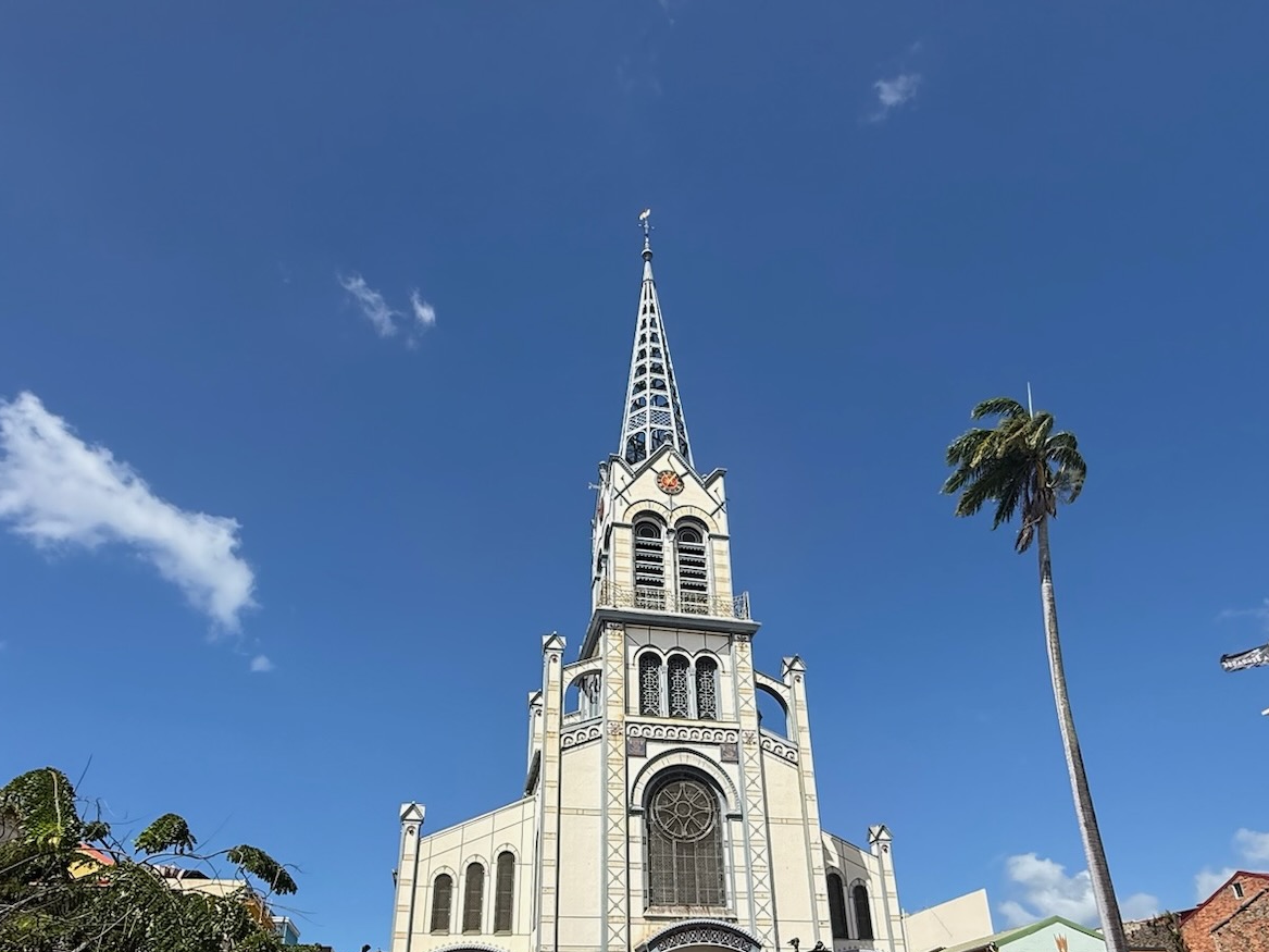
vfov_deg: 54.8
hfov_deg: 71.6
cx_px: 661
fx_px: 880
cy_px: 685
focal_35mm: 24
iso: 50
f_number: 2.2
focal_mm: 2.22
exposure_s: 1/3125
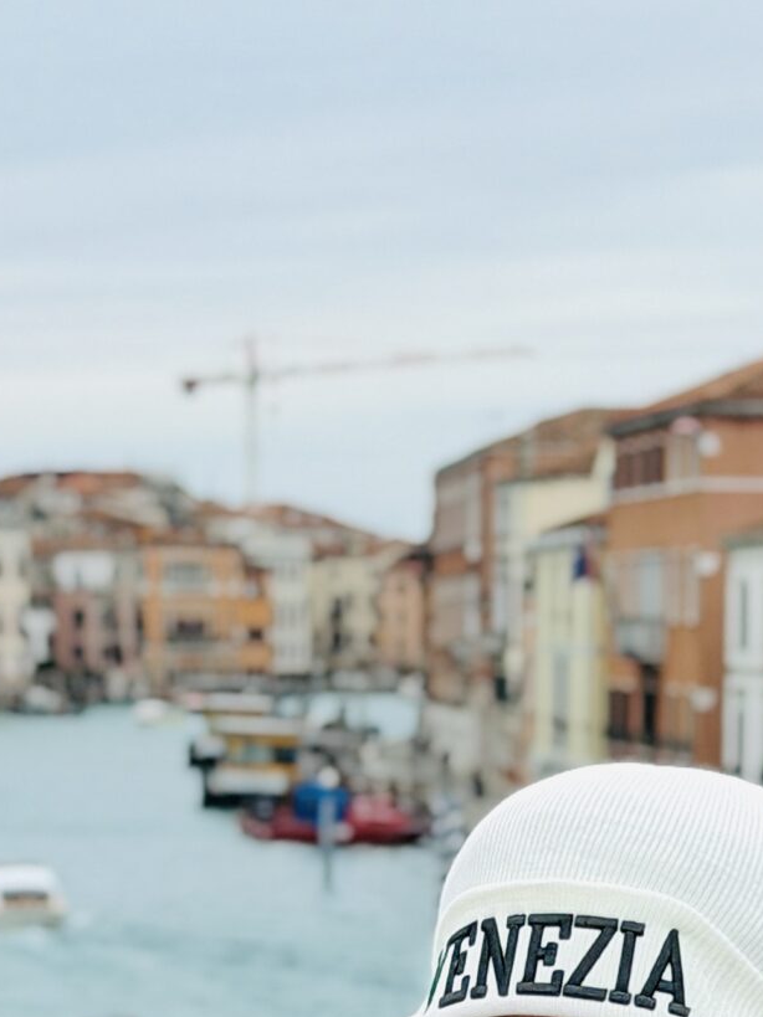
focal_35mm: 150
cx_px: 342
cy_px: 1070
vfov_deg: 13.0
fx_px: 4410
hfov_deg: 9.9
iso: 64
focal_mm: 6.76
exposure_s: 1/1754
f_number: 1.78
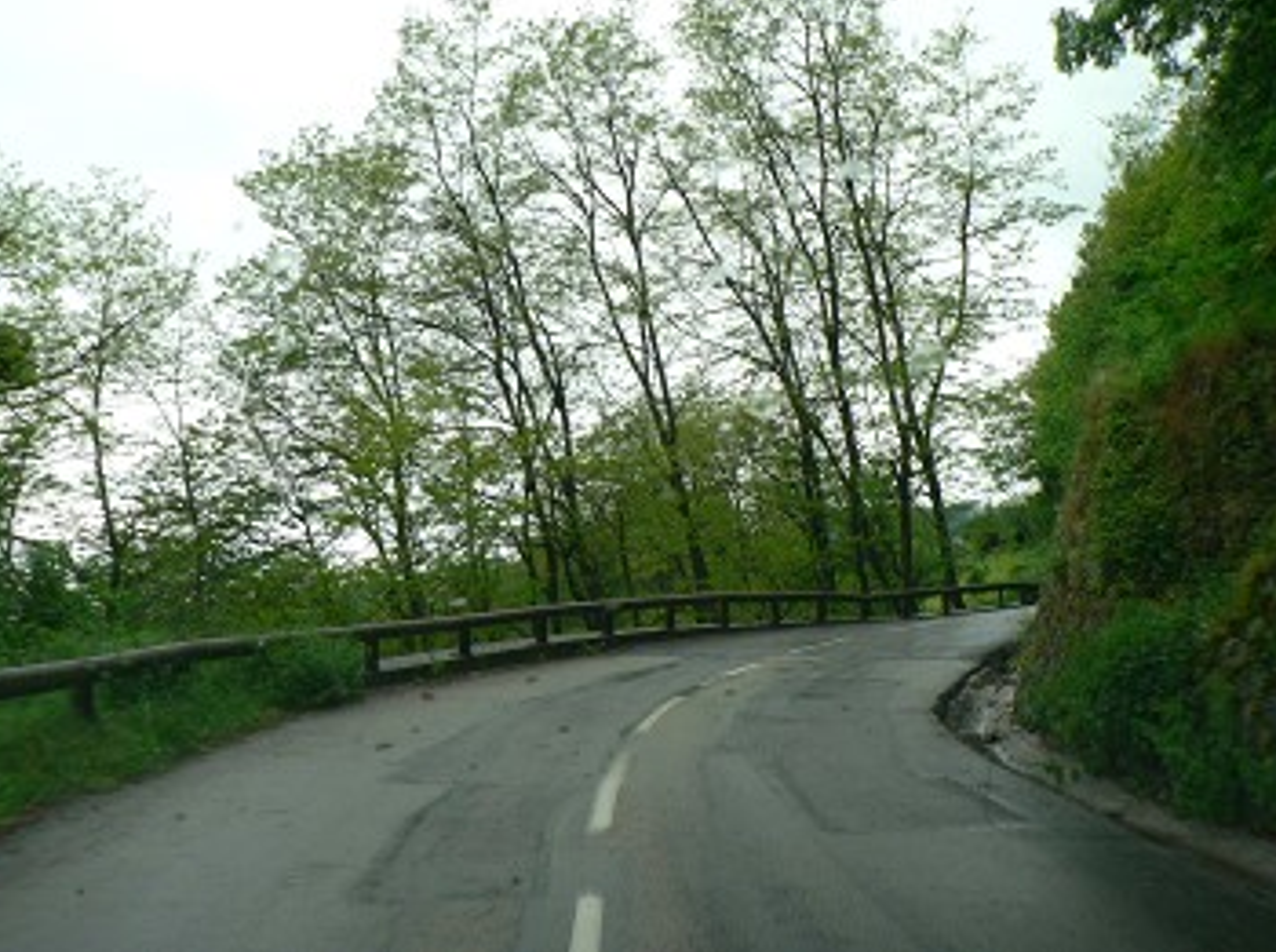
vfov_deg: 37.6
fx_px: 1398
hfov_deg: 49.1
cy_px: 460
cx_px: 640
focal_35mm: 38
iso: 80
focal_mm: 6
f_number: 4
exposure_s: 1/100
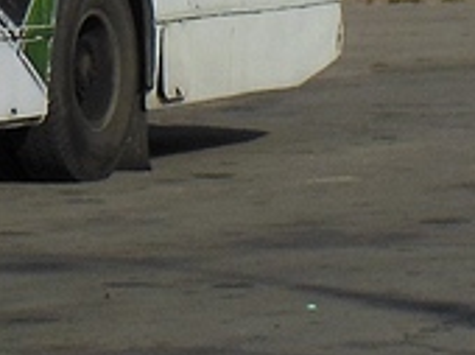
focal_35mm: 398
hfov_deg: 4.9
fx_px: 5454
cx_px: -481
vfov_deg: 3.7
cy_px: -428
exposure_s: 1/1500
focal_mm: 11.7
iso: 125
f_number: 4.3
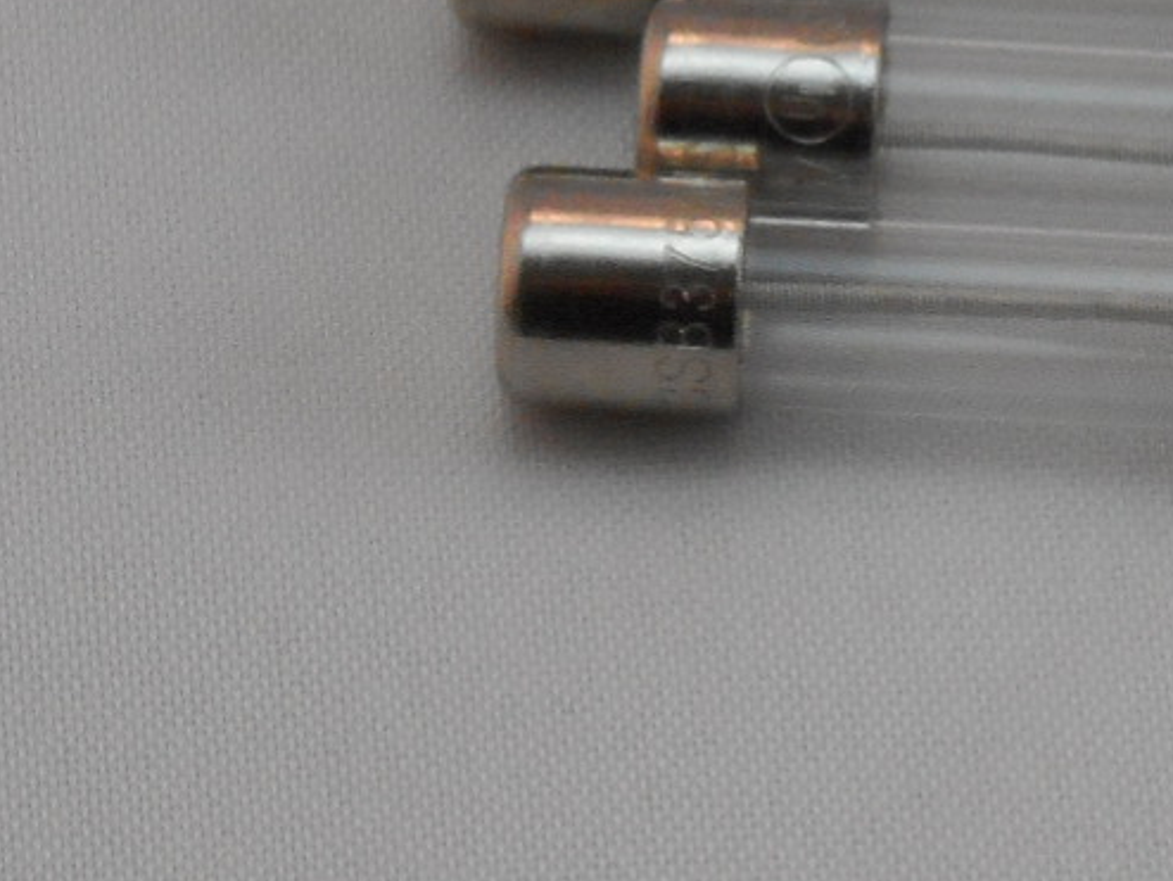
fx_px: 15900
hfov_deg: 4.2
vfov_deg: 3.2
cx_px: 1149
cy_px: 342
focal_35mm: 469
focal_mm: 18.2
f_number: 5.8
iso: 280
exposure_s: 1/60
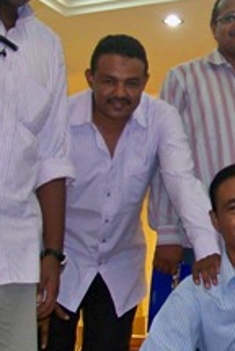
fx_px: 995
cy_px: 209
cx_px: 292
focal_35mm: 102
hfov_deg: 13.1
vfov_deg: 20.0
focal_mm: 5.85
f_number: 2.8
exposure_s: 1/30
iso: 200
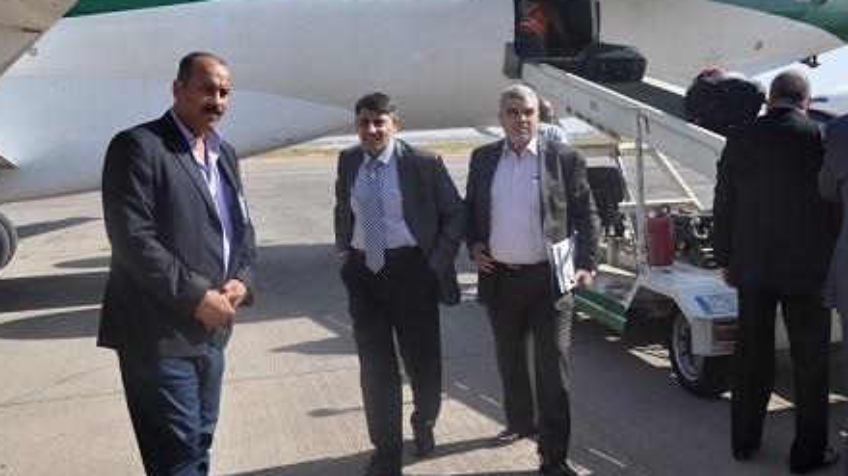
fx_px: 868
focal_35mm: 39
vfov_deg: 30.5
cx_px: 485
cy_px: 162
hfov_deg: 51.9
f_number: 3.8
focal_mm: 21
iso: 200
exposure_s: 1/1250
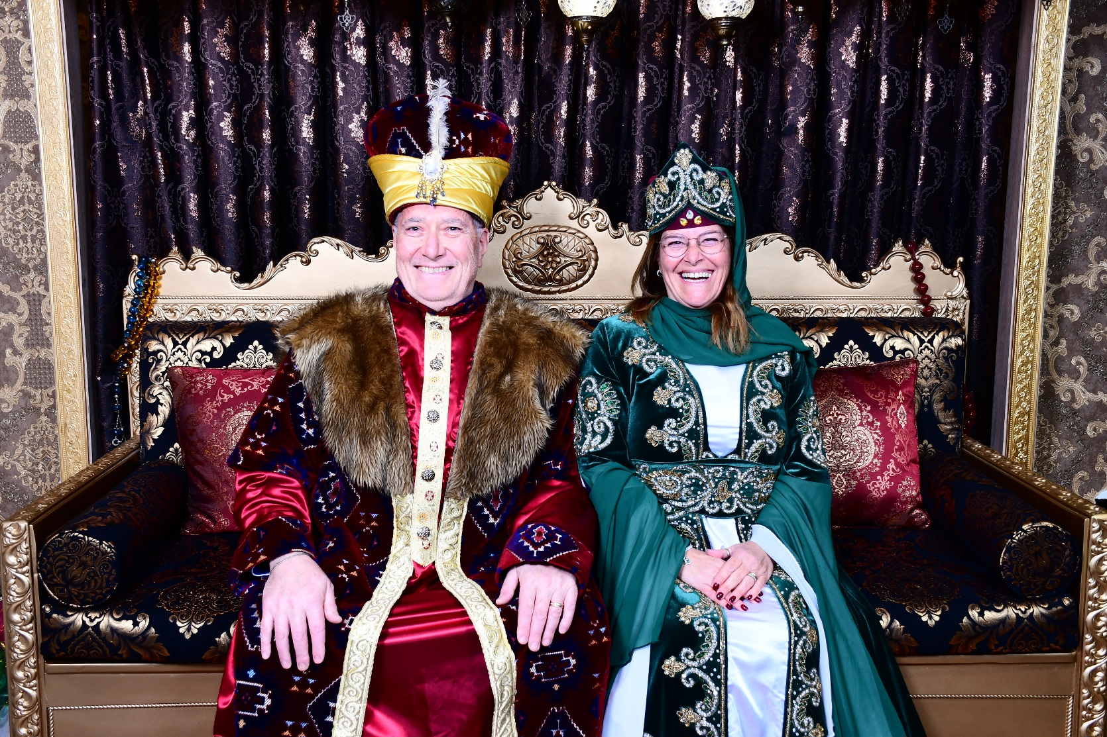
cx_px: 554
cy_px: 368
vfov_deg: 36.9
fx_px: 1107
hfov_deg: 53.1
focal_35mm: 36
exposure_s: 1/80
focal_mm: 24
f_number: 5
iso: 200
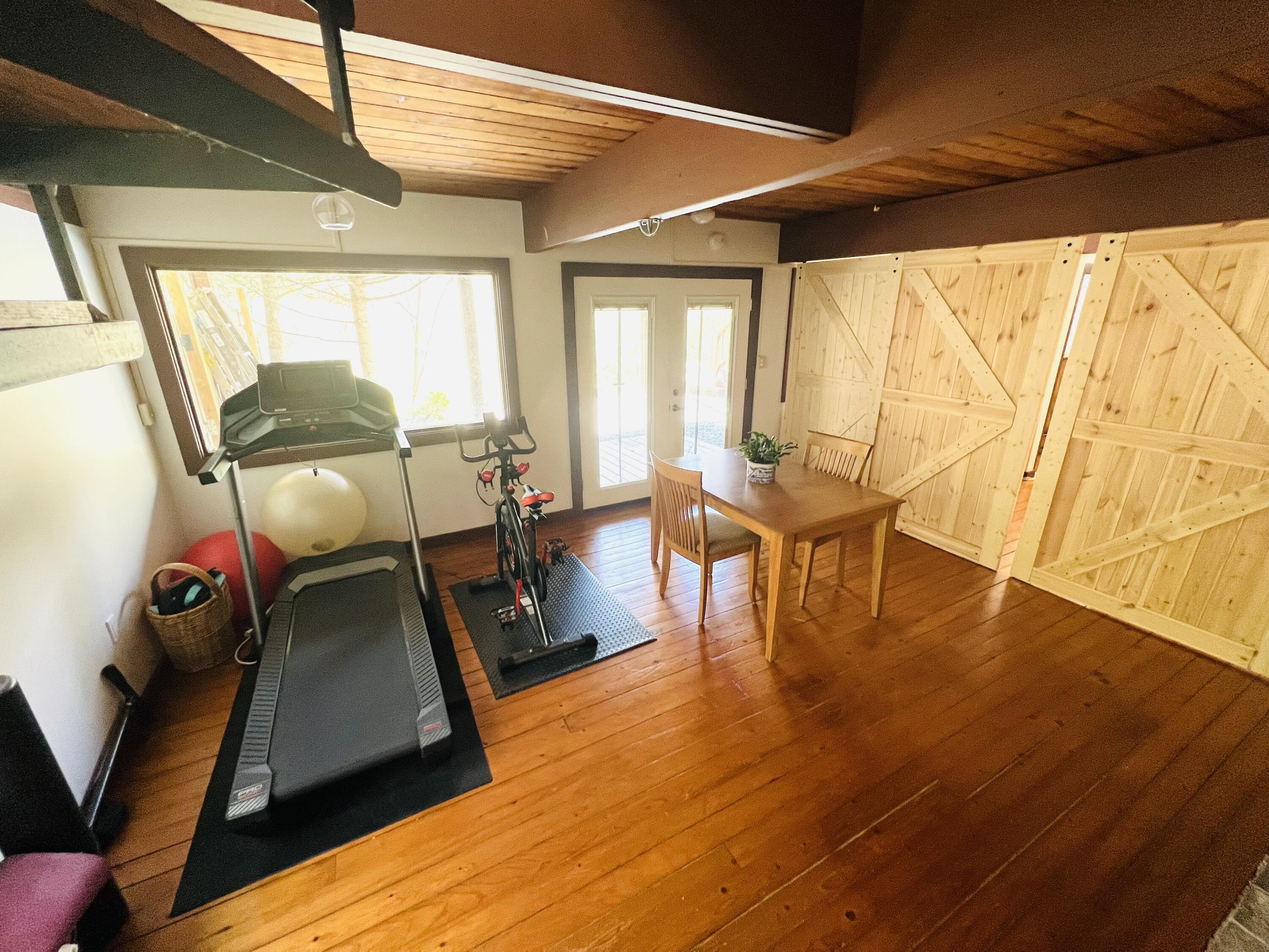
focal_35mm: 13
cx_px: 634
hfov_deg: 106.2
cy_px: 476
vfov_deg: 89.9
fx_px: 477
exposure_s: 1/60
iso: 250
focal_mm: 1.57
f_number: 1.8
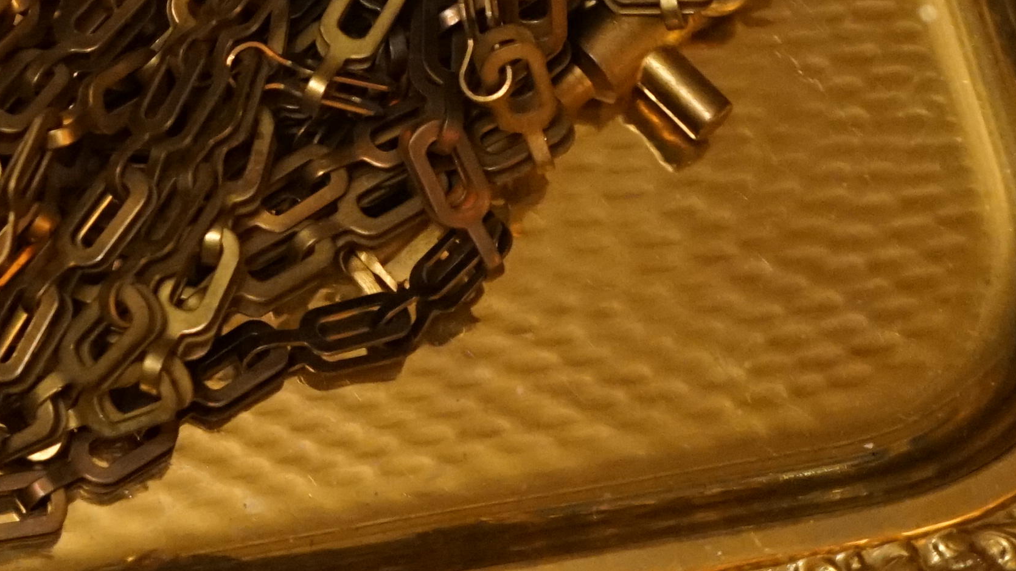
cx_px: -422
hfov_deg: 14.2
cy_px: -341
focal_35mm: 143
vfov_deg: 8.3
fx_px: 3852
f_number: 4
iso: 4000
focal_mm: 38
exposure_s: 1/160
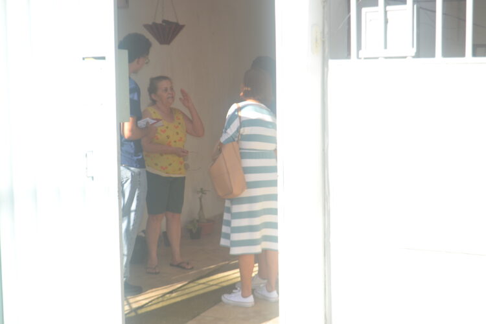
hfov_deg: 37.9
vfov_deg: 25.8
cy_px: 162
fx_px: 709
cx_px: 243
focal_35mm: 52
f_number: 8
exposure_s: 1/200
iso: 100
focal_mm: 35
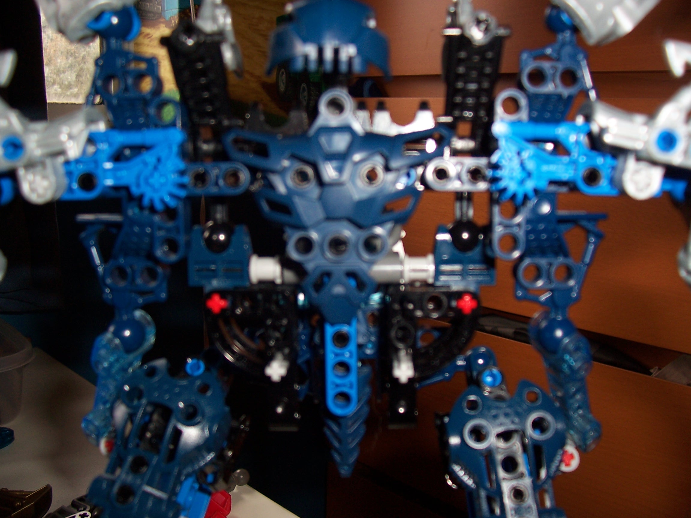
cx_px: 346
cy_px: 259
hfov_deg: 54.0
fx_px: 679
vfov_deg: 41.8
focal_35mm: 34
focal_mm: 5.6
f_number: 2.7
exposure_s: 1/60
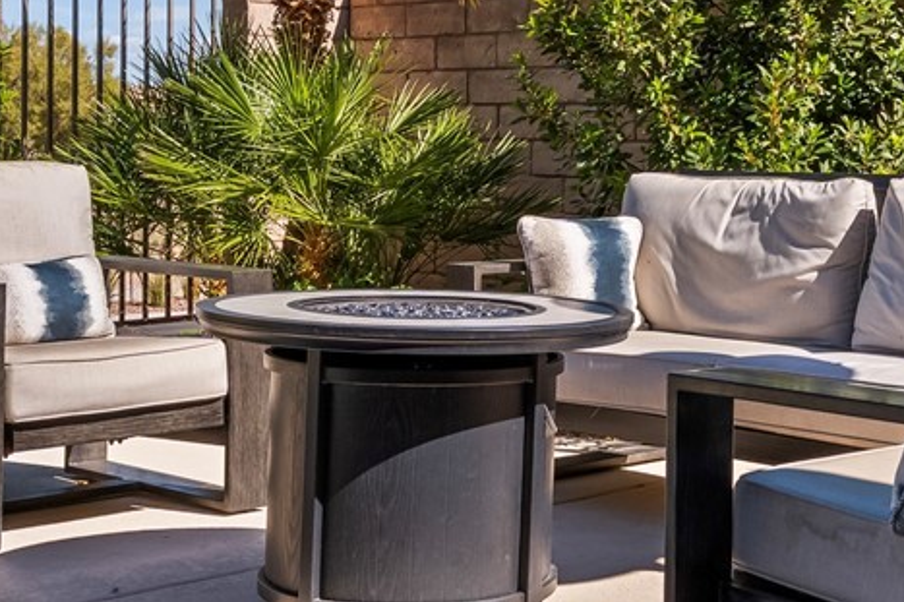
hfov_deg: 27.7
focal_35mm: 72
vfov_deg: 18.7
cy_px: 127
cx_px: 673
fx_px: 1807
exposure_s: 1/8000
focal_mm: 21
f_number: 8
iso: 250
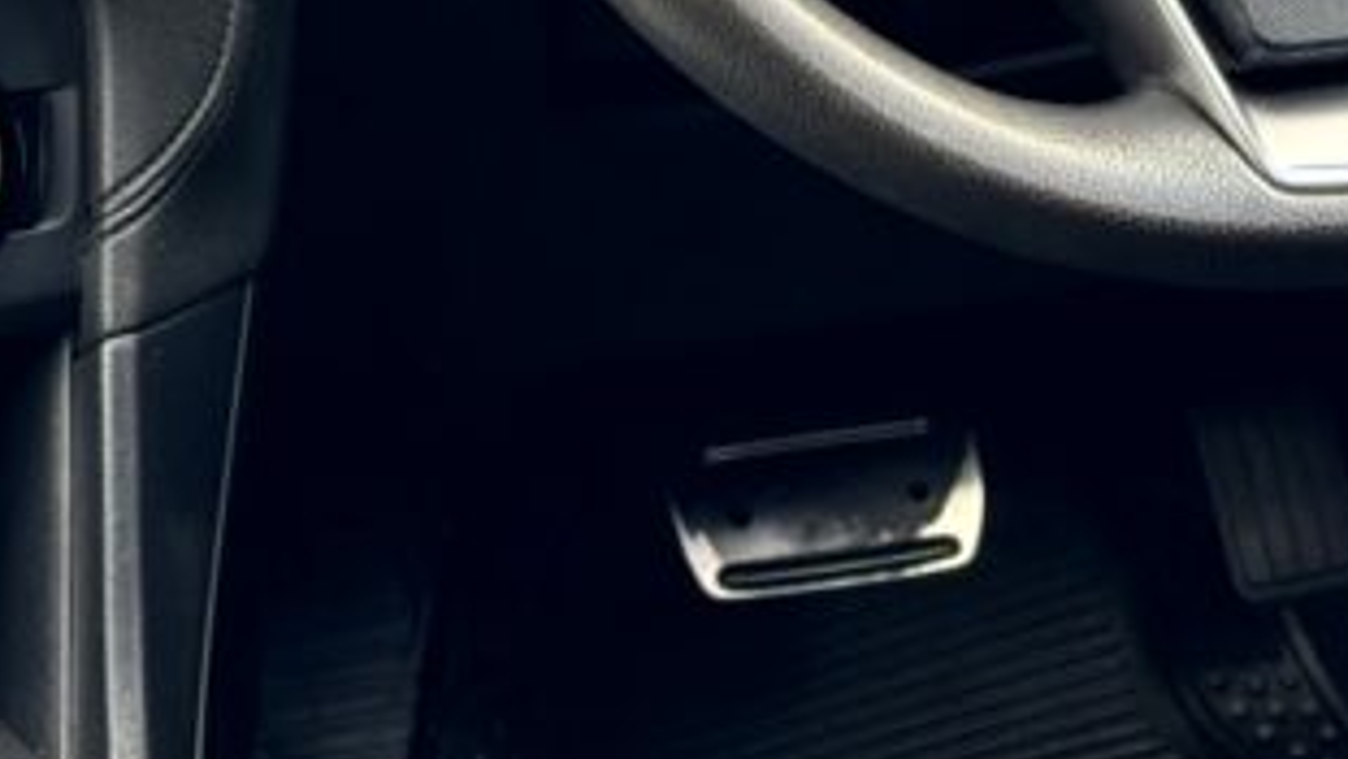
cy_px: -310
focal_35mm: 134
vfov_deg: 8.9
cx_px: 503
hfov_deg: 16.0
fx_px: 4790
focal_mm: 6.76
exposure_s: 1/118
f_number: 1.78
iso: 100
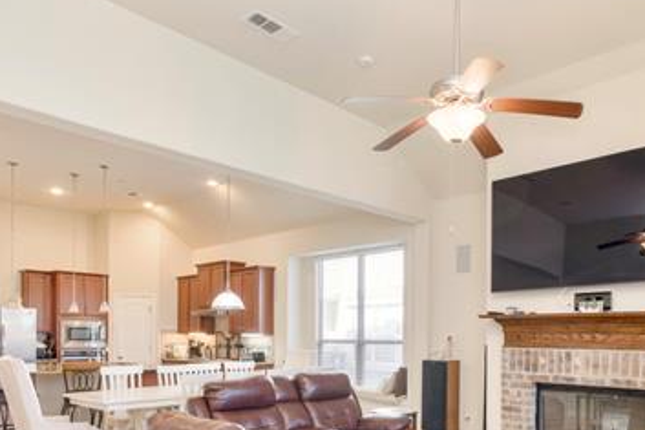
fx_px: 519
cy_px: 340
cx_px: 376
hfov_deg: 63.3
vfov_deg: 43.0
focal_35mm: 29
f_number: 5.6
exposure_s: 1/3.33
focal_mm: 16
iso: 200
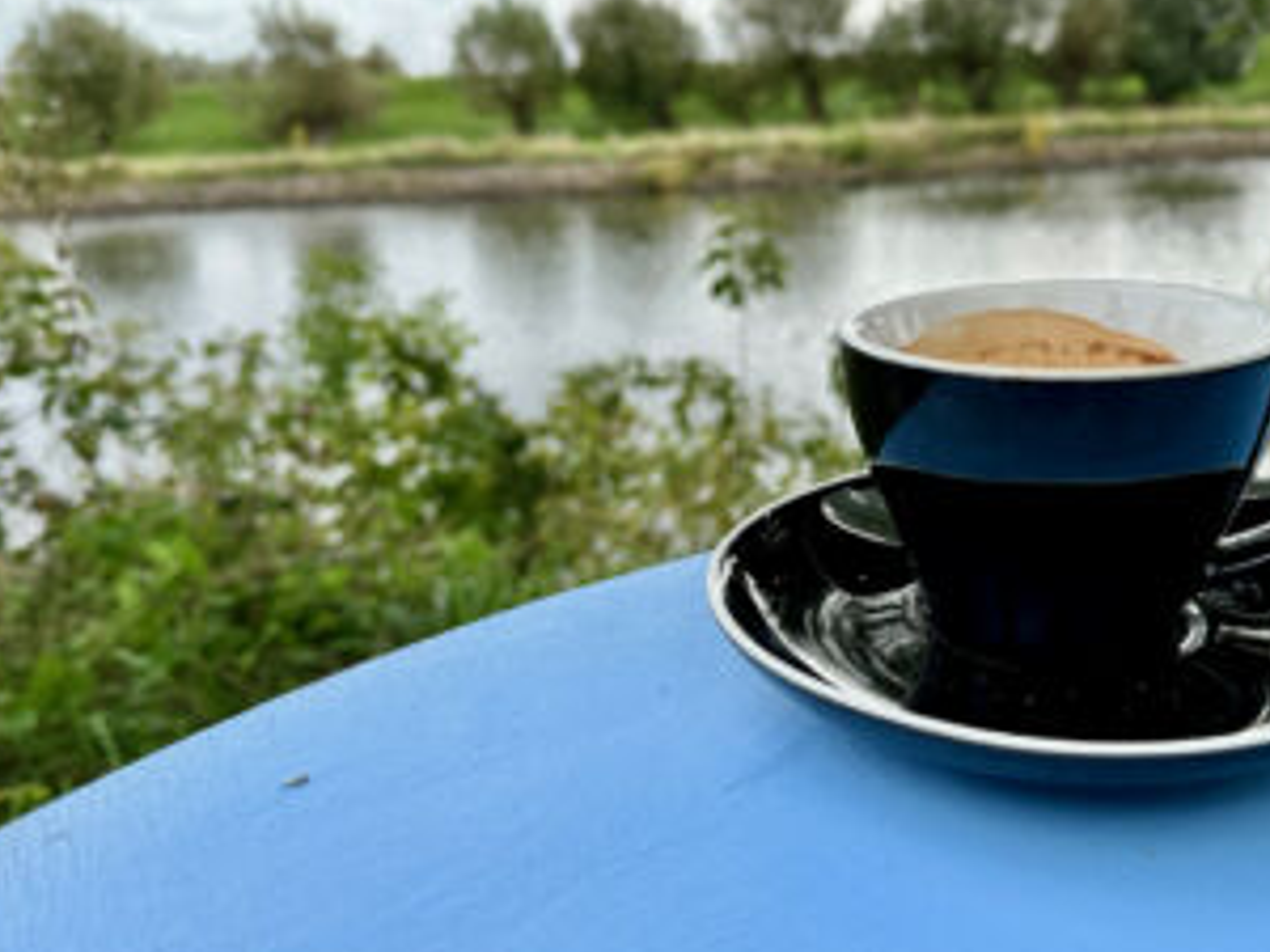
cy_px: 465
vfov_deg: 44.2
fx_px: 1174
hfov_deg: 56.5
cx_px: 749
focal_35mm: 32
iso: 80
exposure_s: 1/1040
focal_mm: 6.86
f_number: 1.78
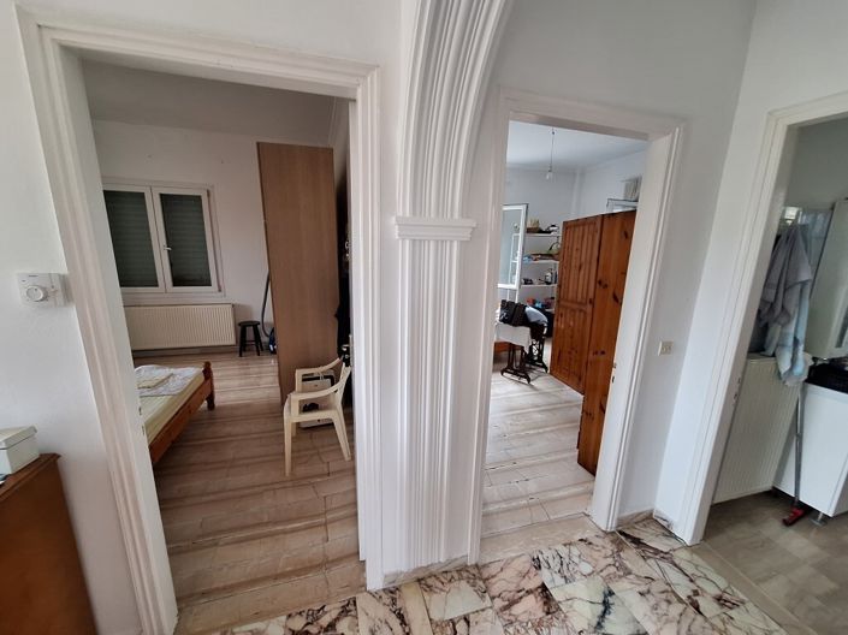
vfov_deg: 89.9
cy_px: 318
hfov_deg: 106.2
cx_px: 424
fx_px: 318
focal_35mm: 13
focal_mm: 1.74
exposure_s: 1/33
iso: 160
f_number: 2.2
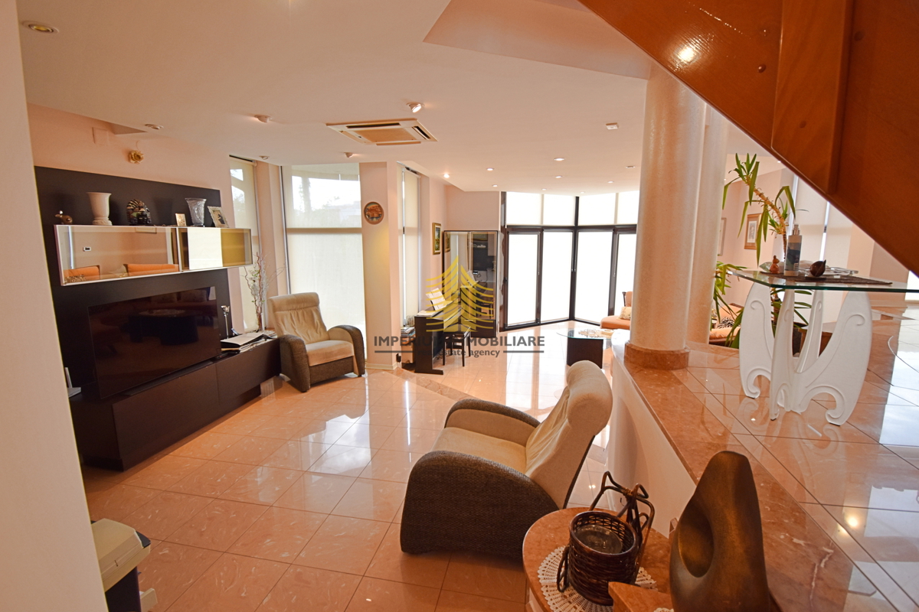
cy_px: 306
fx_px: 383
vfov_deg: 77.3
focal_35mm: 15
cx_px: 460
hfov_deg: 100.4
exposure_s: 1/30
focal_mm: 10
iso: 360
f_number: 4.5
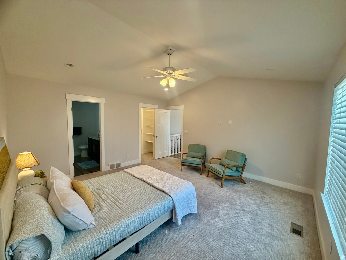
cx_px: 173
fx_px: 140
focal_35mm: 14
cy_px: 130
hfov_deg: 102.1
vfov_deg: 85.7
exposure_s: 1/120
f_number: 2.2
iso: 200
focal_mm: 2.22
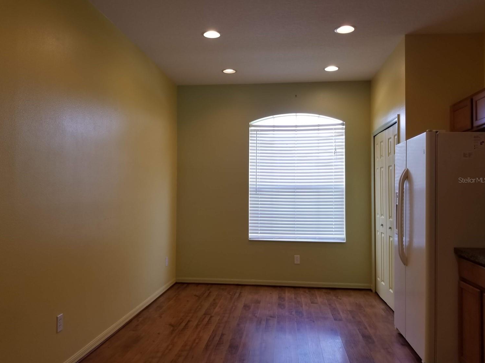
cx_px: 228
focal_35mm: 28
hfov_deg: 63.4
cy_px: 180
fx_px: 392
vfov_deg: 49.7
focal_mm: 4.3
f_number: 1.7
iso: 100
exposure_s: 1/120
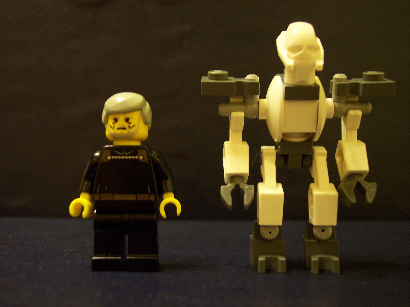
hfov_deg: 49.0
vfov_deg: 37.7
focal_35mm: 38
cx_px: 205
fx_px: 450
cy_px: 154
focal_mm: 8
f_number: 2.8
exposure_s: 1/8
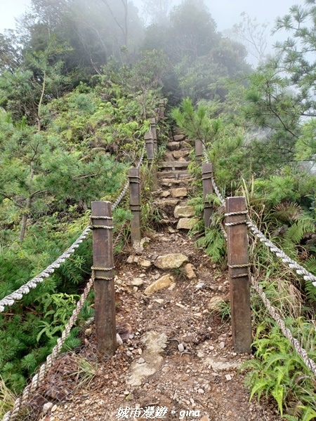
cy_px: 210
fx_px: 304
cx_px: 158
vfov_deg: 69.4
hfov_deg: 54.9
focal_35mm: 25
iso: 32
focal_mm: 4.6
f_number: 1.8
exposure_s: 1/195
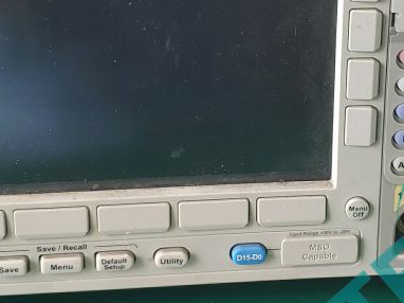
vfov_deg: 21.9
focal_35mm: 66
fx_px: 770
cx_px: 281
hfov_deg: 29.1
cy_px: 54
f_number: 1.8
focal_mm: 4.22
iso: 310
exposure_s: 1/100
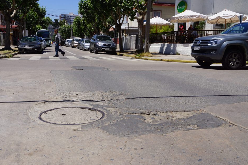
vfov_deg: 34.2
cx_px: 119
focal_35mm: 39
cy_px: 79
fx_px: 269
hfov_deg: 49.5
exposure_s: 1/250
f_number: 13
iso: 100
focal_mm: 24
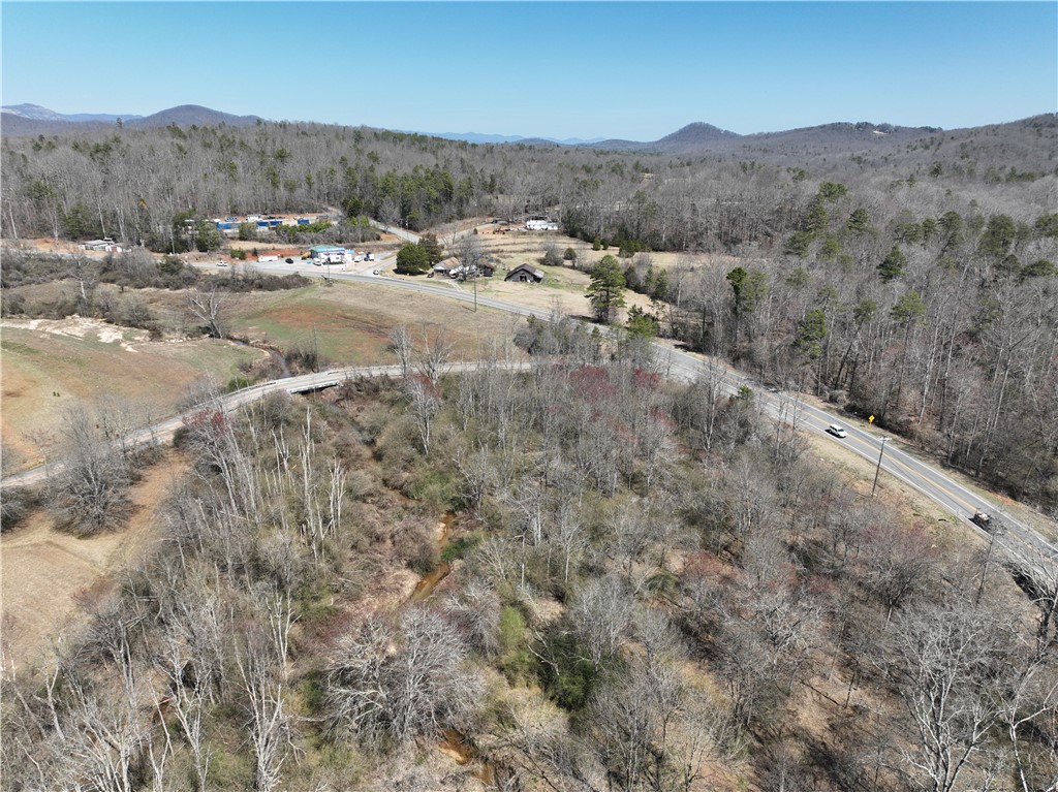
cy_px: 396
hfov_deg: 71.6
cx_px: 529
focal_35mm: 24
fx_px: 733
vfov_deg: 56.8
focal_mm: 12.29
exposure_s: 1/200
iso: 100
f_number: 2.8
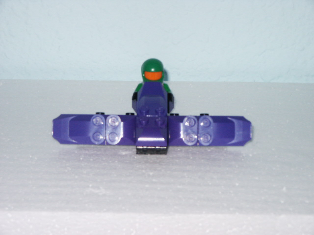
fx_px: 1261
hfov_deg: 14.2
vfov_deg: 10.7
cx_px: 157
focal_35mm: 139
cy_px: 118
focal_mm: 28.23
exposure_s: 1/125
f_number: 8
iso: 200
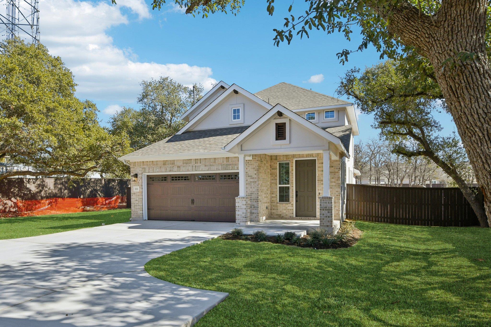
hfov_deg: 77.3
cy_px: 164
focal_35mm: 22
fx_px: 307
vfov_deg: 56.1
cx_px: 246
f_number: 8
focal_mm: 15
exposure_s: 1/800
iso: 400
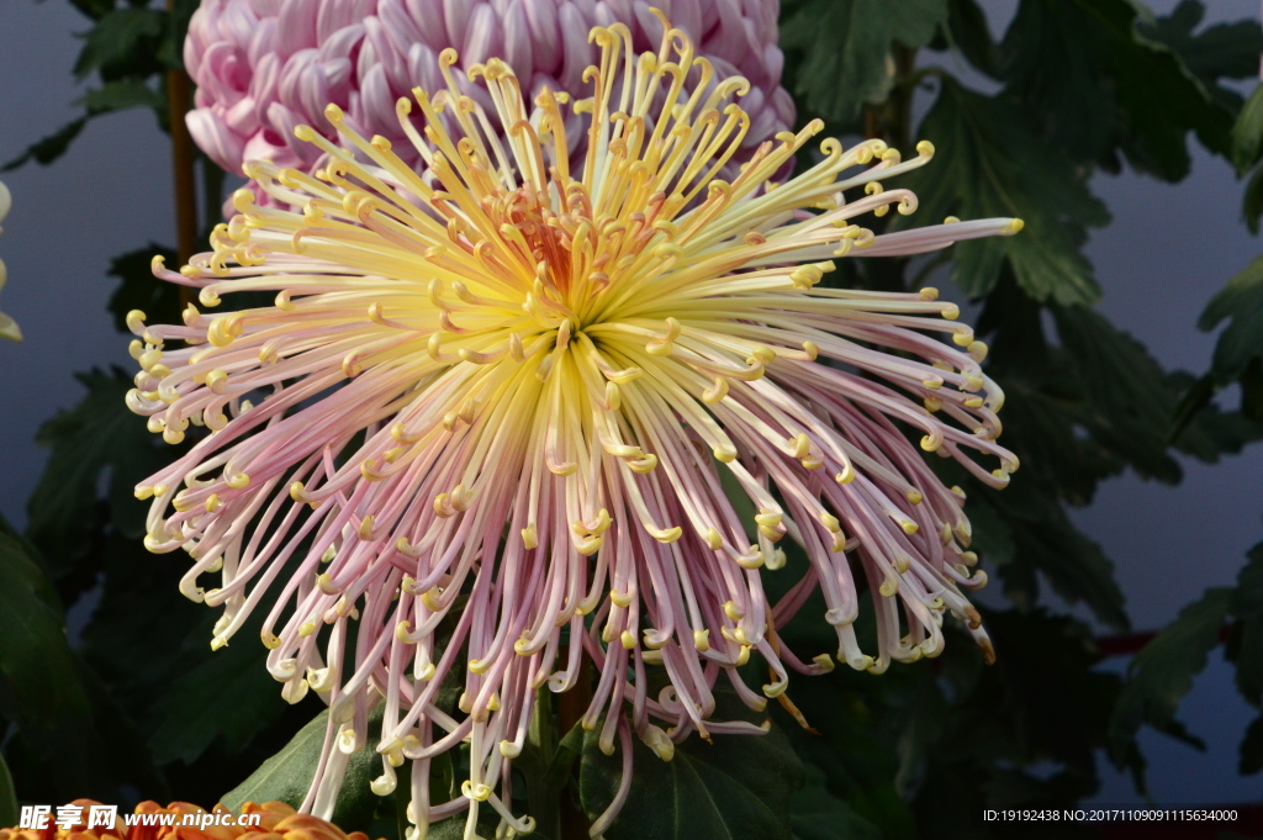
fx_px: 4207
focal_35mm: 120
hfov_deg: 17.1
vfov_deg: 11.4
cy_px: 420
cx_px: 632
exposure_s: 1/250
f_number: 14
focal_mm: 80
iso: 800
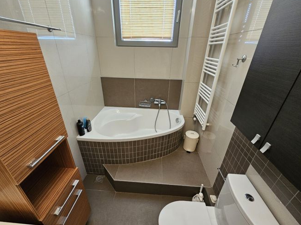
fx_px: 122
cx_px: 145
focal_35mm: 14
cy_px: 115
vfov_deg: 85.6
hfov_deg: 102.1
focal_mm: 2.2
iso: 320
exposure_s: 1/50
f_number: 2.2
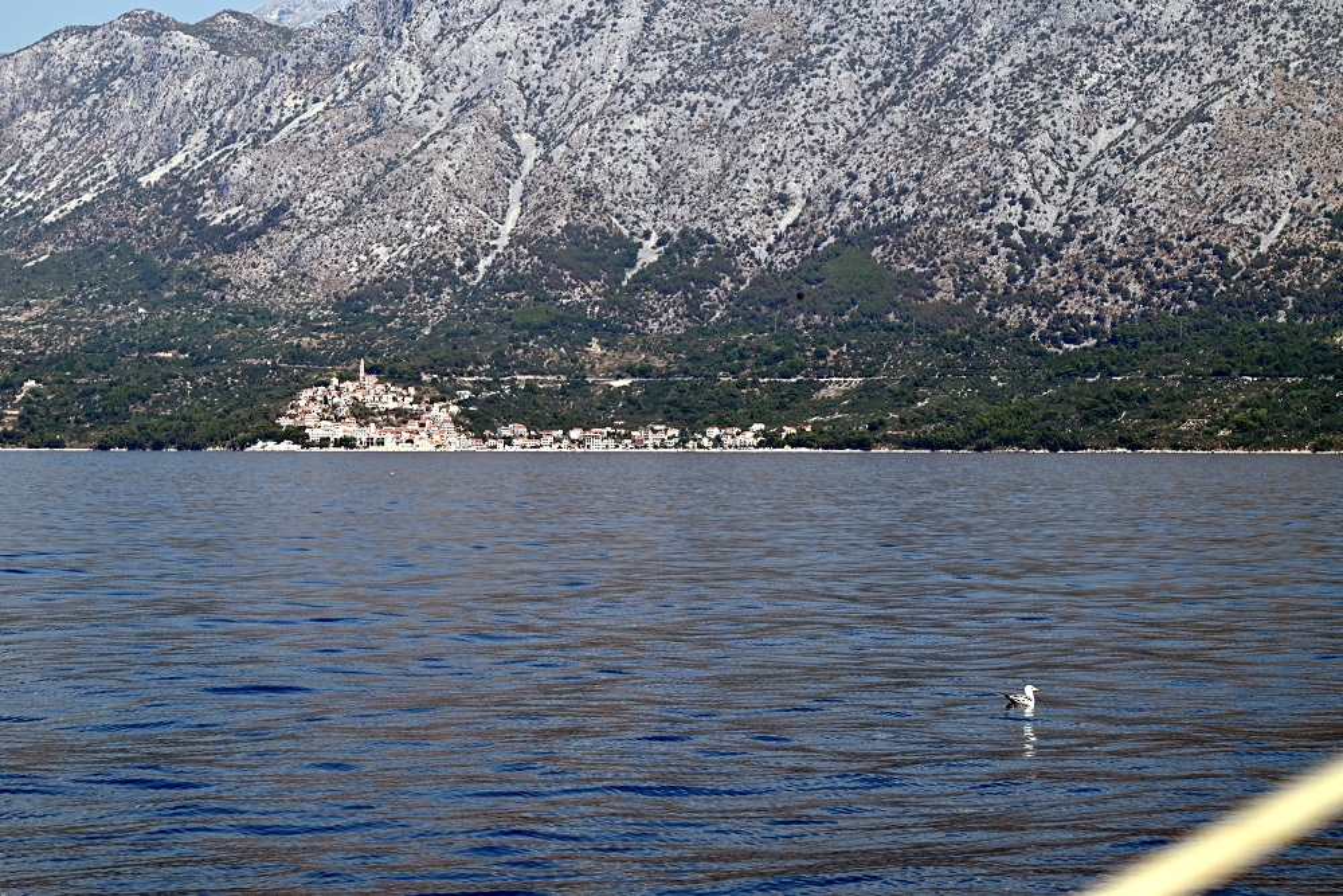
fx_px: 4664
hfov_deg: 16.4
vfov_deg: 11.0
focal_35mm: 125
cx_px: 672
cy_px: 448
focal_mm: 125
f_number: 16
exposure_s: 1/160
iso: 100
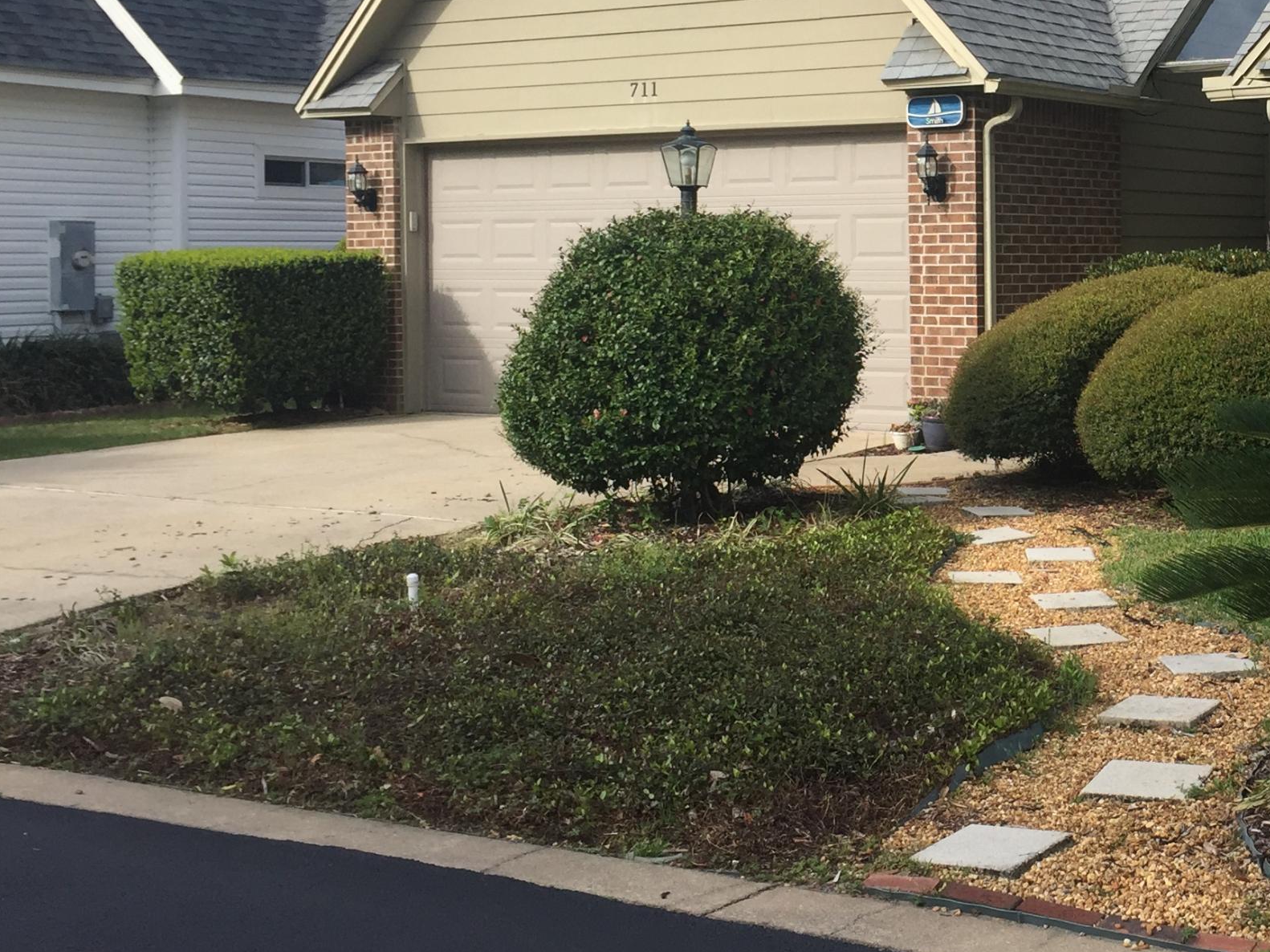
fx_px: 2018
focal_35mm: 55
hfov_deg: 33.1
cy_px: 270
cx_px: 1147
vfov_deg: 26.3
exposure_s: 1/989
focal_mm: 4.15
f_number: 2.2
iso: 32
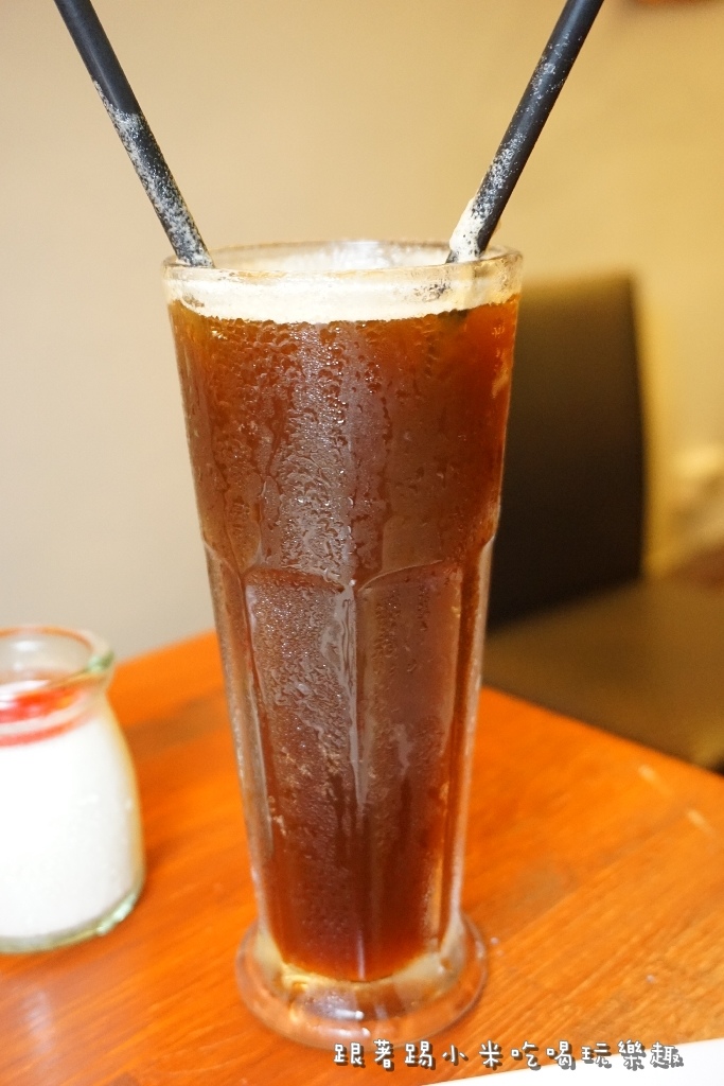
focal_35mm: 39
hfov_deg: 34.2
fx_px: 1176
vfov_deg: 49.5
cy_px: 543
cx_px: 362
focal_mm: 26
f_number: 4.5
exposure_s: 1/60
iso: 2500
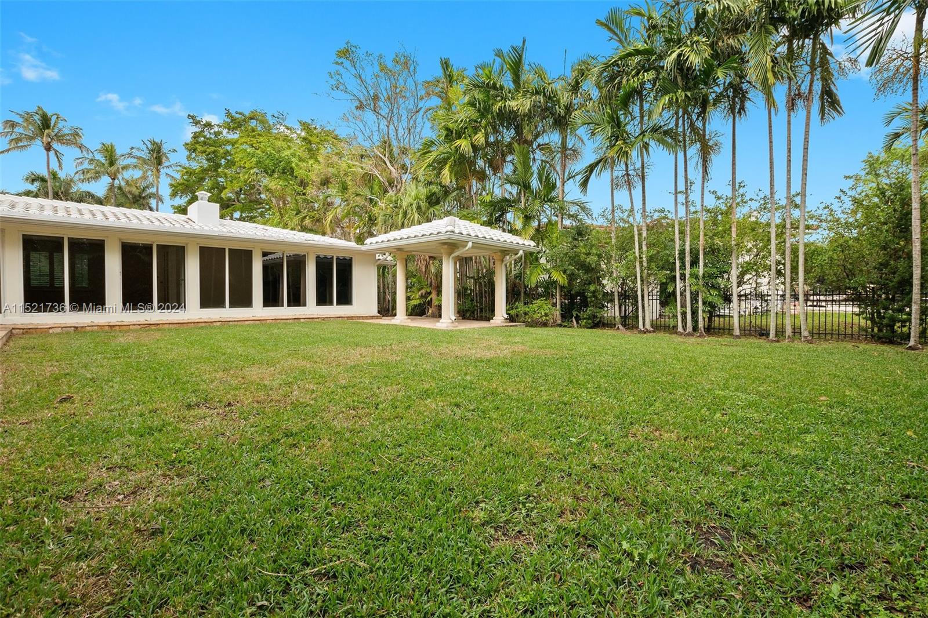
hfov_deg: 100.4
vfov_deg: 77.3
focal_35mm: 15
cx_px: 464
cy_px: 309
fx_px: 387
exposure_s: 1/125
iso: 200
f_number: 8
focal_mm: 10
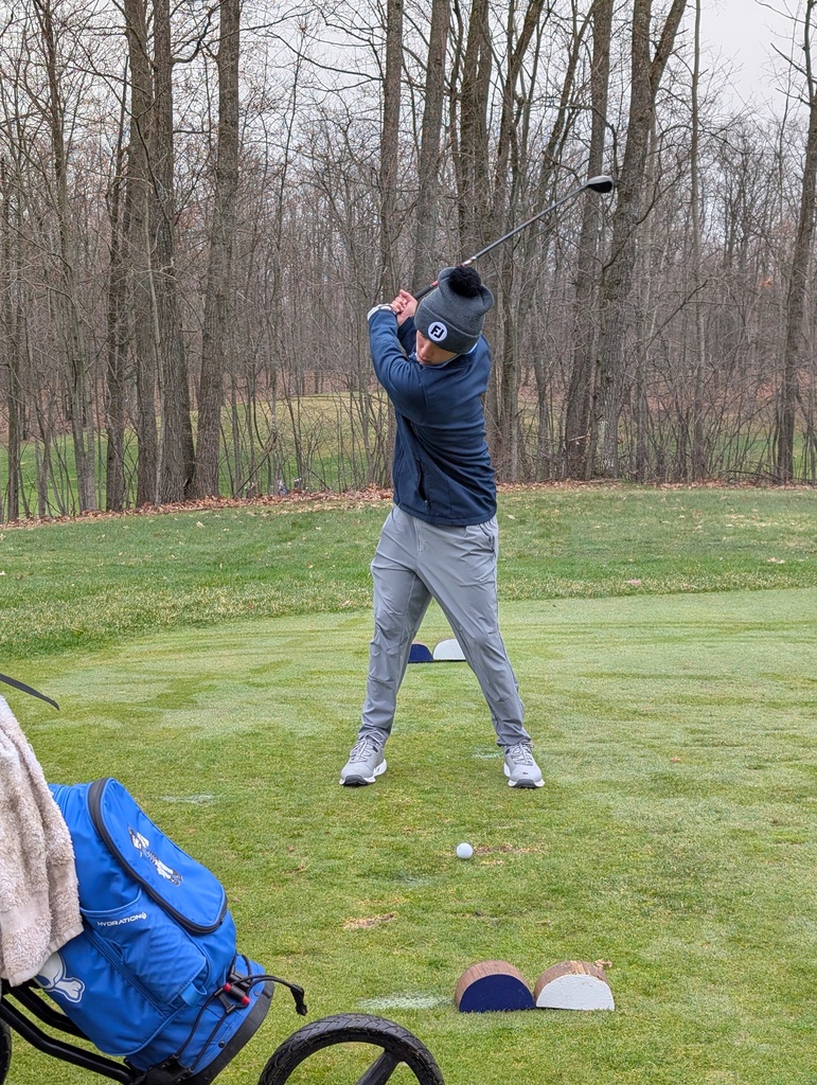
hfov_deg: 29.7
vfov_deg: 38.9
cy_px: 542
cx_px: 408
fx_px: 1538
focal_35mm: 49
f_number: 1.68
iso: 21
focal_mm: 6.9
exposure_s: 1/364
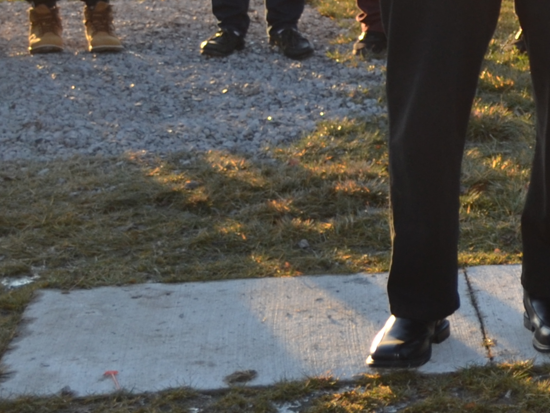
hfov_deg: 12.5
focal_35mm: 150
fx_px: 2383
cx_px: 837
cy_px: -120
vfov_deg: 9.7
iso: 100
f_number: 4.2
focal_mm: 26
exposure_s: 1/160
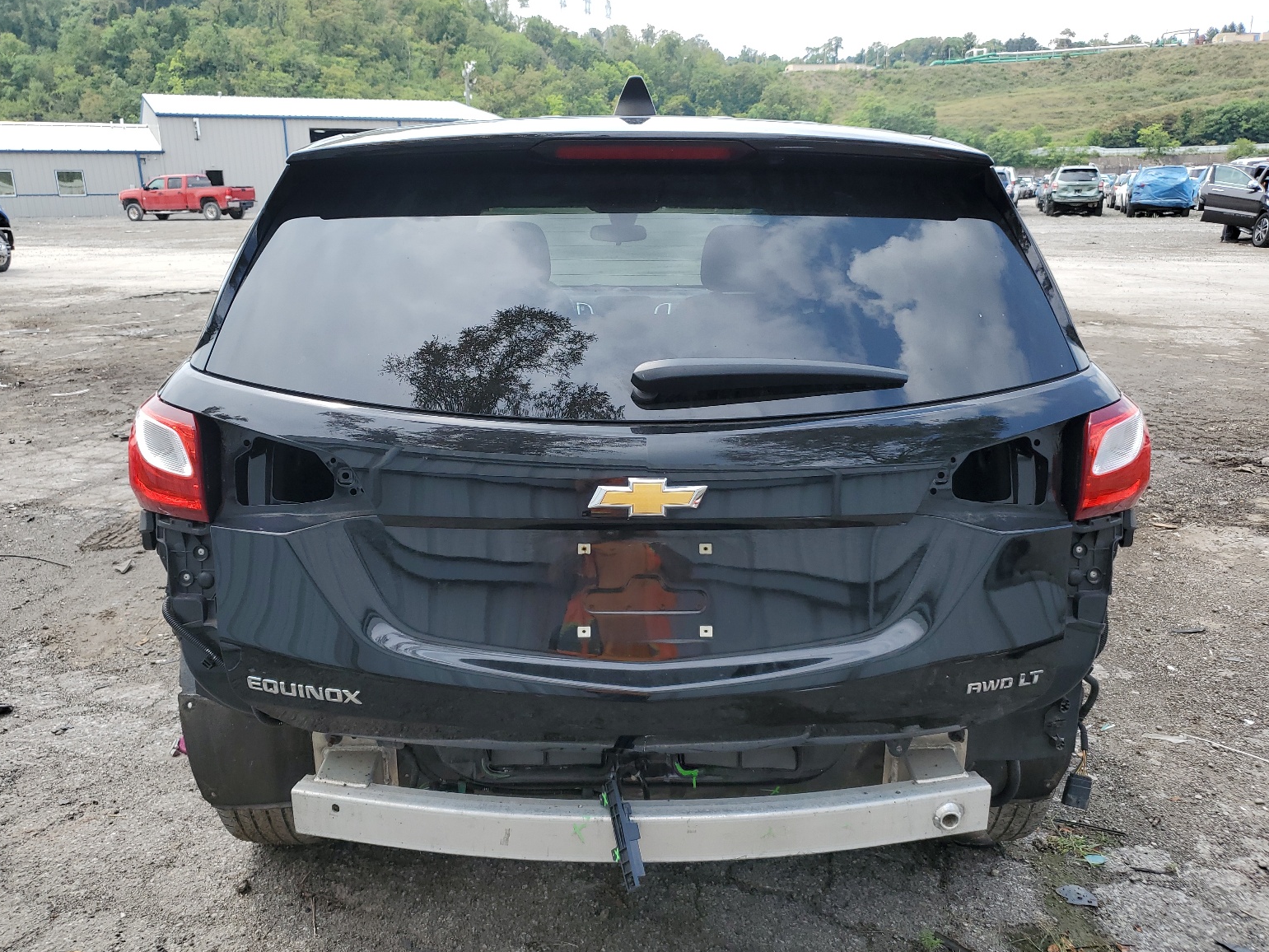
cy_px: 483
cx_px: 621
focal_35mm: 27
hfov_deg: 65.3
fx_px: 990
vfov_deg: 51.4
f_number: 1.5
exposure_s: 1/909
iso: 50
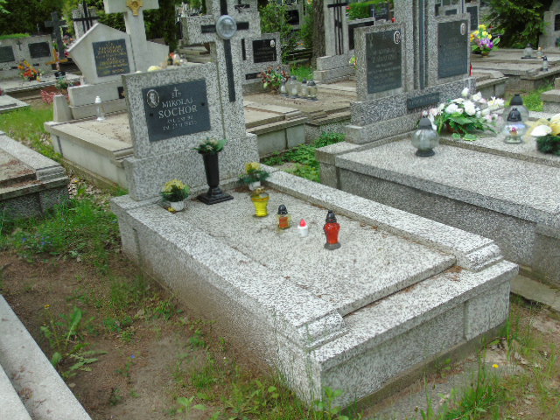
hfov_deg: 54.0
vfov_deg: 41.8
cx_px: 280
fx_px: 550
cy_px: 210
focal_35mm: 34
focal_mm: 6.1
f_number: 3.8
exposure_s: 1/160
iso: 80
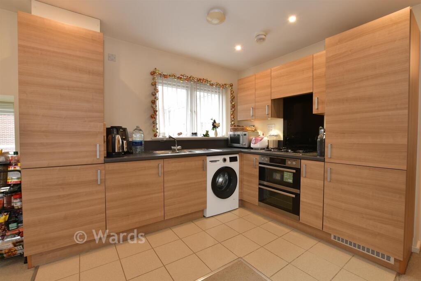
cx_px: 210
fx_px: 175
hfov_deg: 100.4
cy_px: 140
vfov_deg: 77.3
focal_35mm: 15
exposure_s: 1/1.6
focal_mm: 10
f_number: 8
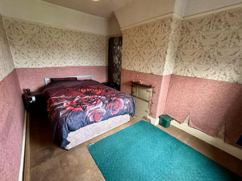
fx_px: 105
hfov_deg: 98.2
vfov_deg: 81.7
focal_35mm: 15
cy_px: 92
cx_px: 119
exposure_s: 1/50
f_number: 2.2
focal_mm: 2.22
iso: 250
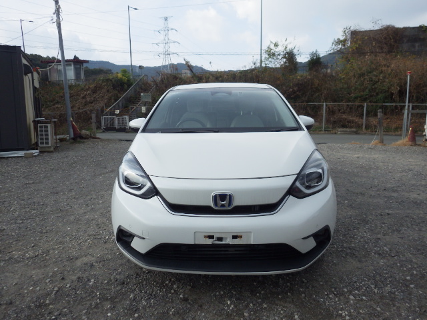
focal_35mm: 25
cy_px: 160
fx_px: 308
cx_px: 214
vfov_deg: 54.9
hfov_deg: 69.4
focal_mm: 4.5
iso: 250
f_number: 7.9
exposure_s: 1/250
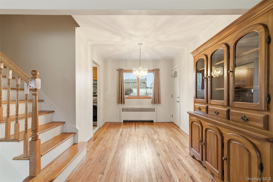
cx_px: 136
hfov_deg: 96.7
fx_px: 121
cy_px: 91
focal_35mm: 16
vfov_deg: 73.7
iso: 250
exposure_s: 1/15
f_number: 9
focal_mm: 16
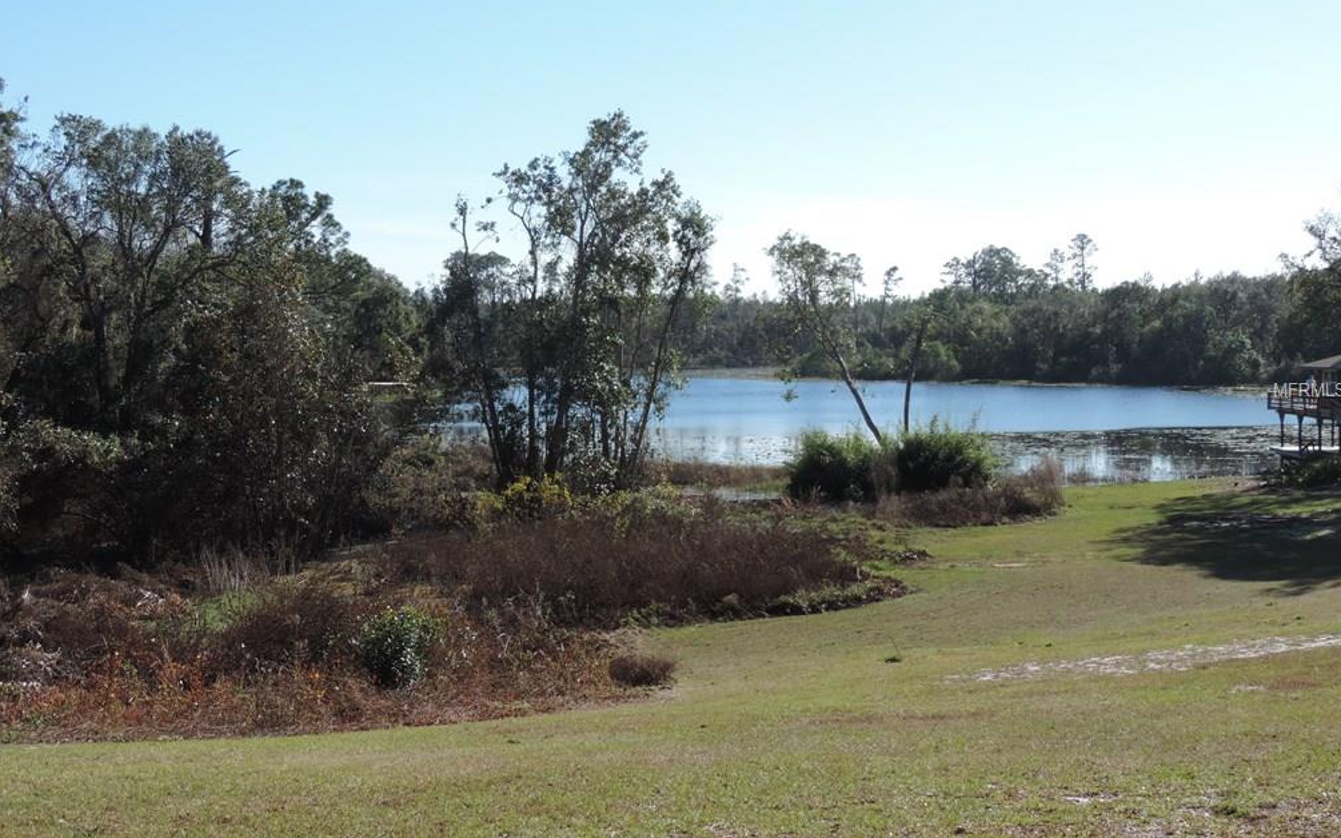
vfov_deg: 24.0
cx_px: 671
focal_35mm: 54
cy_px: 391
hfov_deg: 37.5
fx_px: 1973
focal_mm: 8.9
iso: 80
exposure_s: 1/640
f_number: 3.6
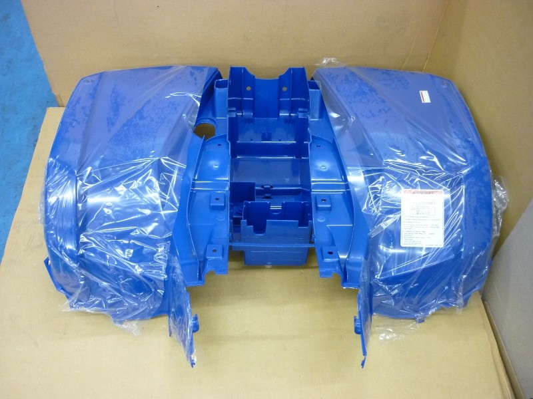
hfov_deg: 55.4
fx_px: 508
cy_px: 200
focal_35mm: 33
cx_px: 266
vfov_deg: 42.9
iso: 400
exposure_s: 1/13
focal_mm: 5.5
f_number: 2.8
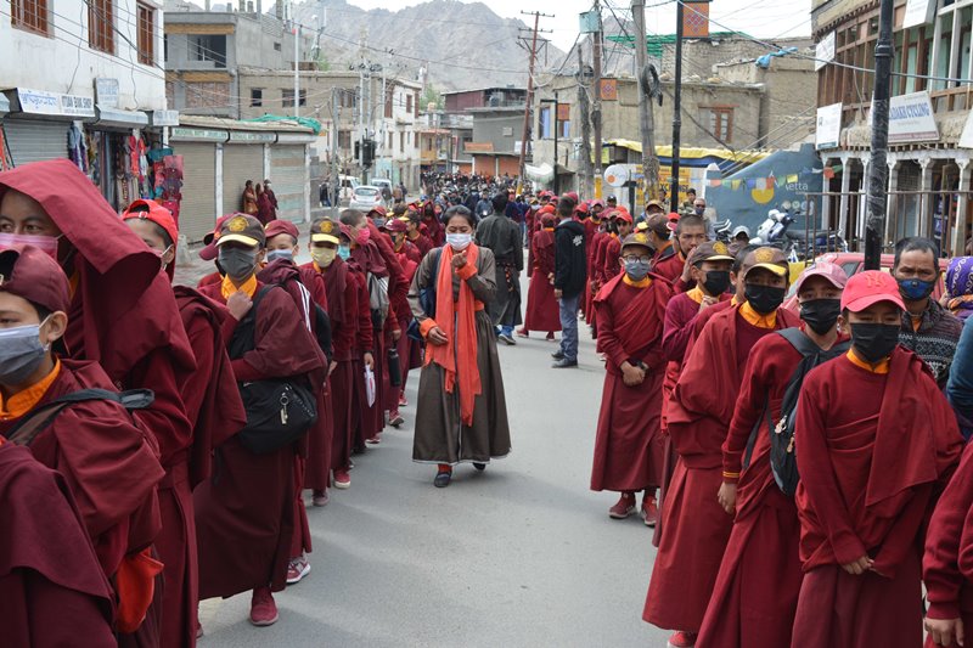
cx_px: 486
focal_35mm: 42
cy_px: 324
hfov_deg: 46.4
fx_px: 1135
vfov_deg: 31.9
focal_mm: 28
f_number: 7.1
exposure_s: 1/200
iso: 200
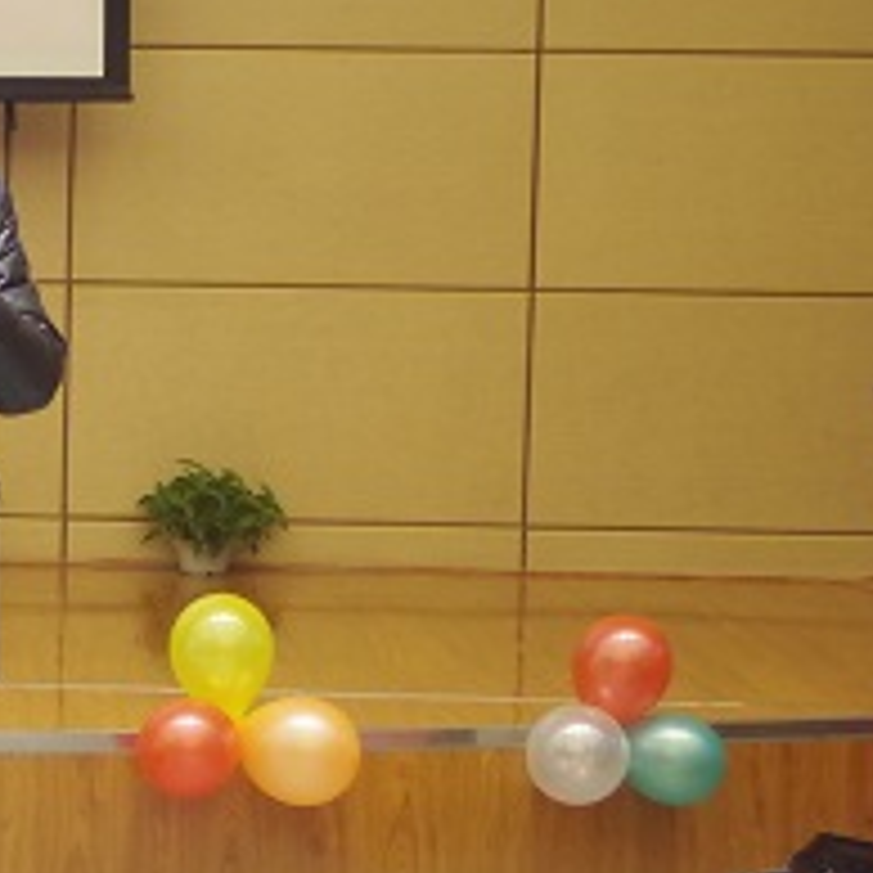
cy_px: 493
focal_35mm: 126
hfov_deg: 13.3
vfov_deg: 13.8
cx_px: -292
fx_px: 3595
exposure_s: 1/60
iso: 1600
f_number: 4.5
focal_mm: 35
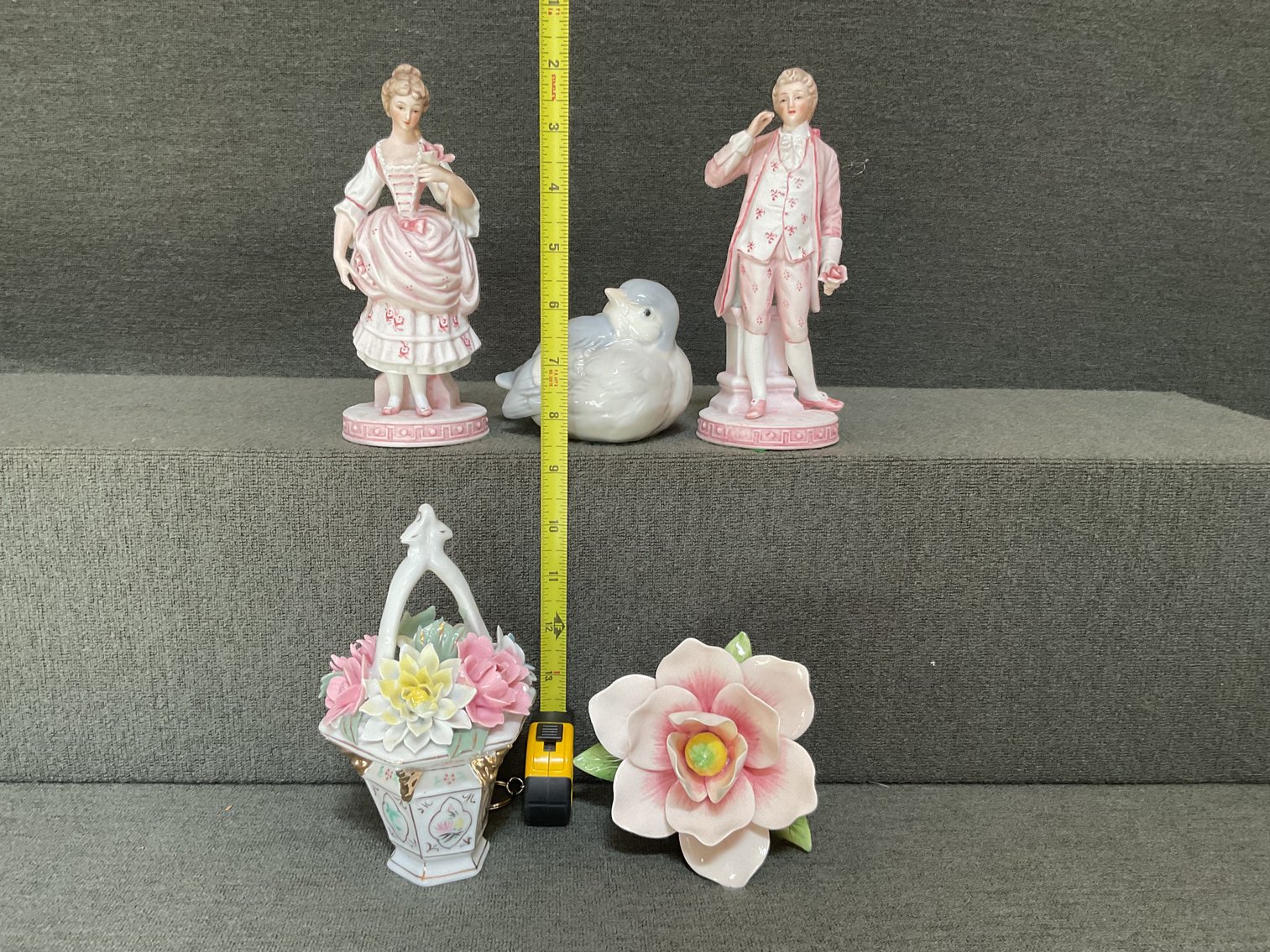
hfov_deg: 61.7
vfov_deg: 48.2
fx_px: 1064
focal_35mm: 29
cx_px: 635
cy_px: 476
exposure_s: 1/60
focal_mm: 3
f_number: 1.8
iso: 100
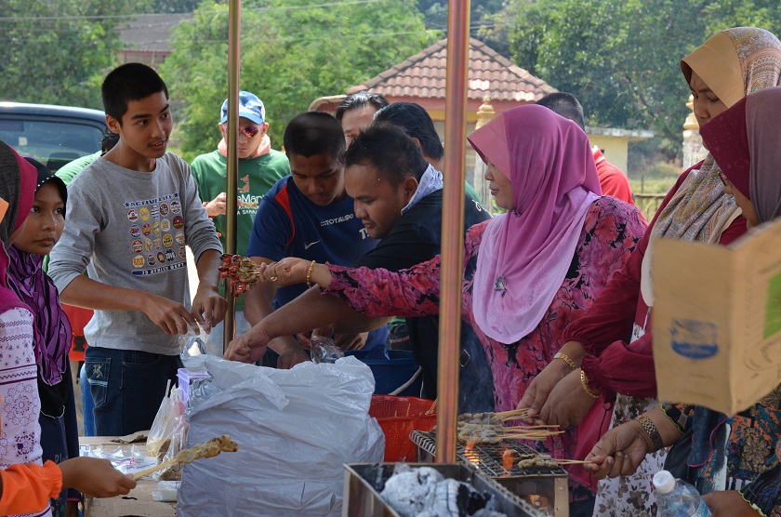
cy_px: 258
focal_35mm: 75
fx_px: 1623
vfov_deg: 18.1
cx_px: 390
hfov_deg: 27.1
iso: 200
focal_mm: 50
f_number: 7.1
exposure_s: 1/200
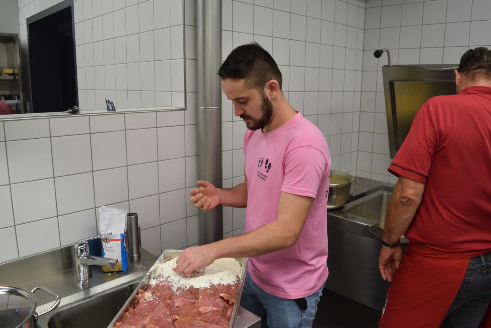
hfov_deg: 67.4
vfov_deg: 47.9
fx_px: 368
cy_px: 164
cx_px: 246
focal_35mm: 27
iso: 400
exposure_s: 1/100
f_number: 4.5
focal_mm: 18
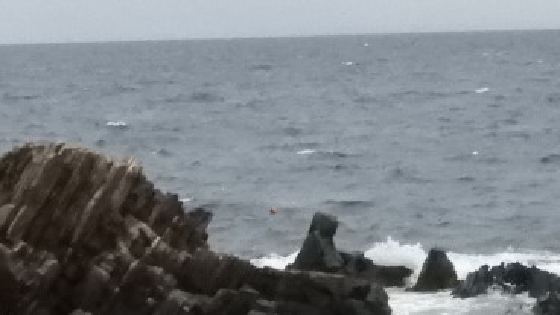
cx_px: 254
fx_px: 3163
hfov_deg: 10.1
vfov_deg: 5.6
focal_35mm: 213
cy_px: 490
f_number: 6.3
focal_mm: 9
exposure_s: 1/1250
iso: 1600
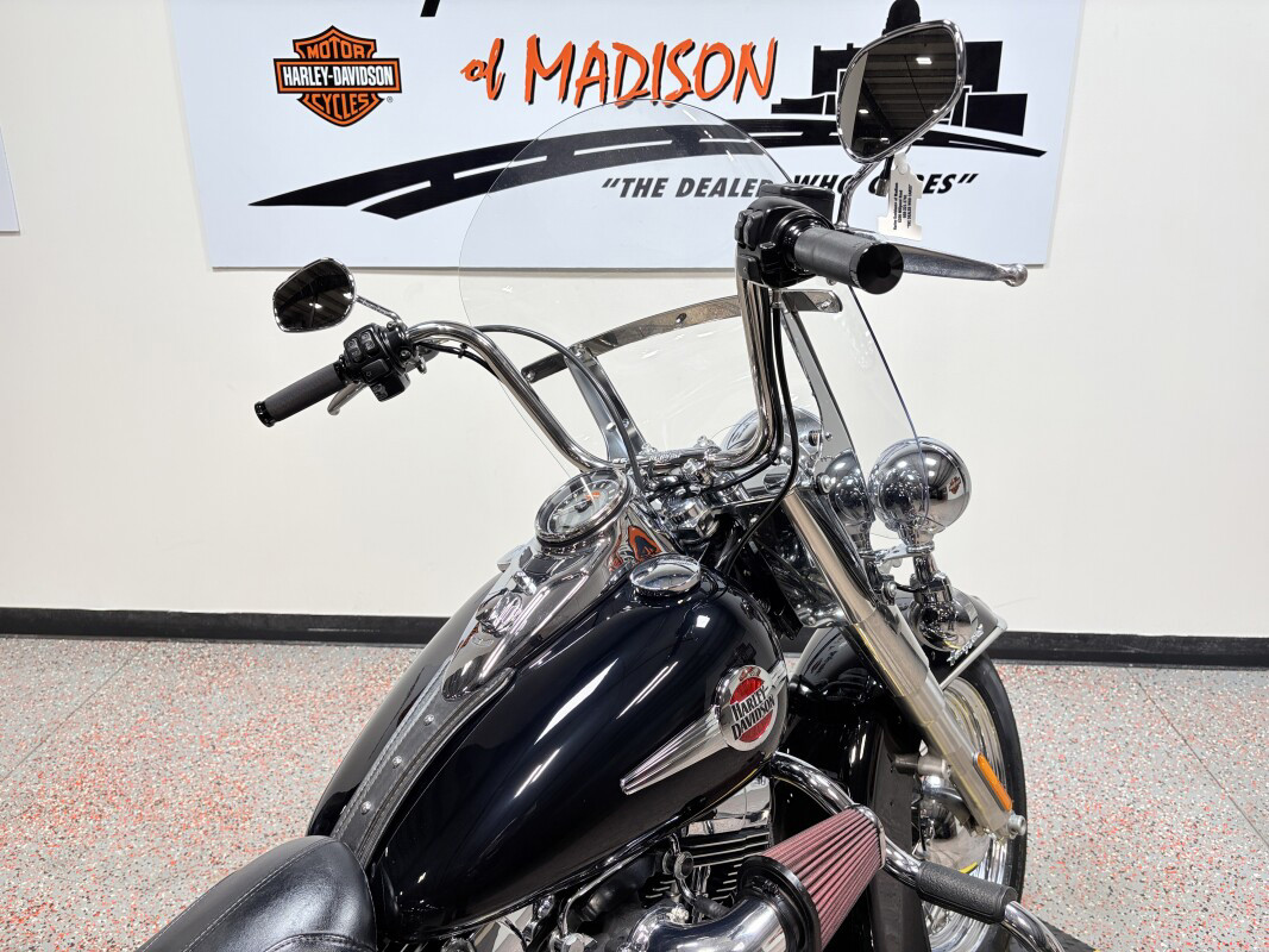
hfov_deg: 67.3
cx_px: 634
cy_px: 476
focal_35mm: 26
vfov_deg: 53.1
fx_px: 953
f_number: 1.6
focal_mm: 5.96
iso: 32
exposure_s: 1/120
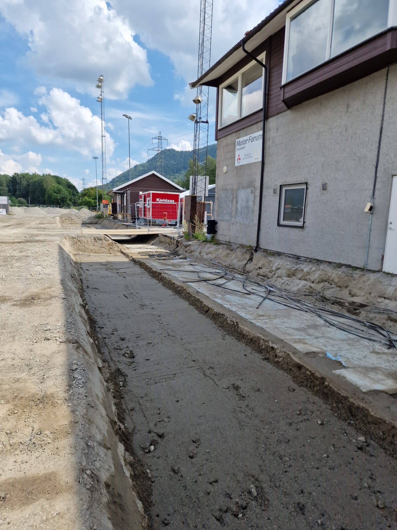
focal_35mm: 23
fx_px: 352
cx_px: 198
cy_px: 265
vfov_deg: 73.9
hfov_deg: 58.9
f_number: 1.8
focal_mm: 6.4
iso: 50
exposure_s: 1/992
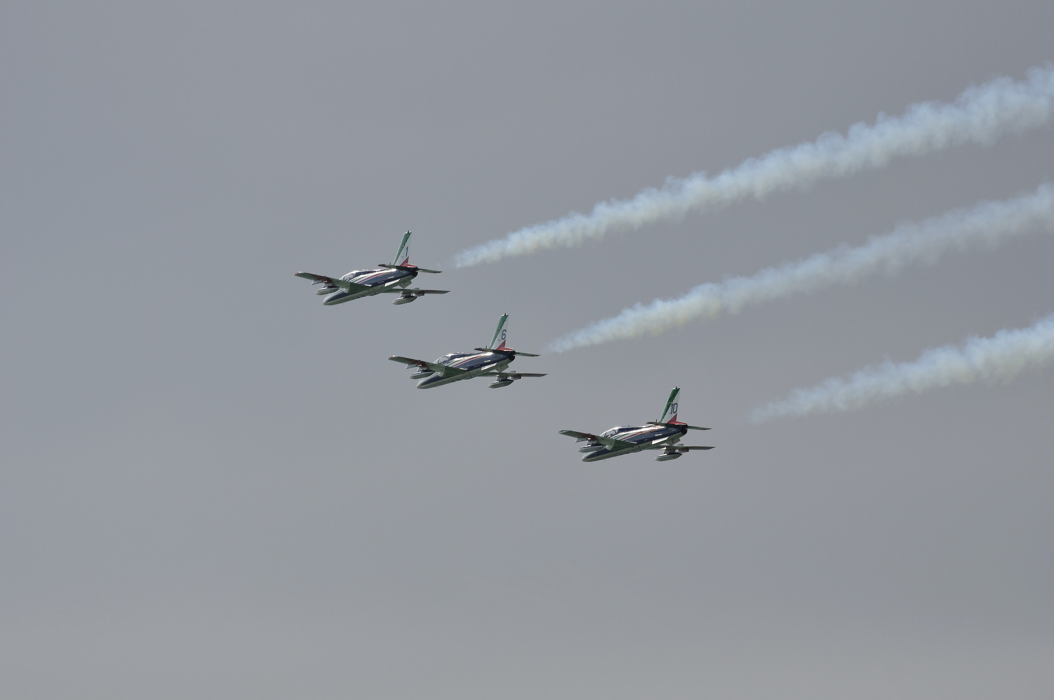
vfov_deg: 6.3
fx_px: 6360
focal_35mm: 218
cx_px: 527
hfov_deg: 9.5
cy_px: 350
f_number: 6.3
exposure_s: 1/1250
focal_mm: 145
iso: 200
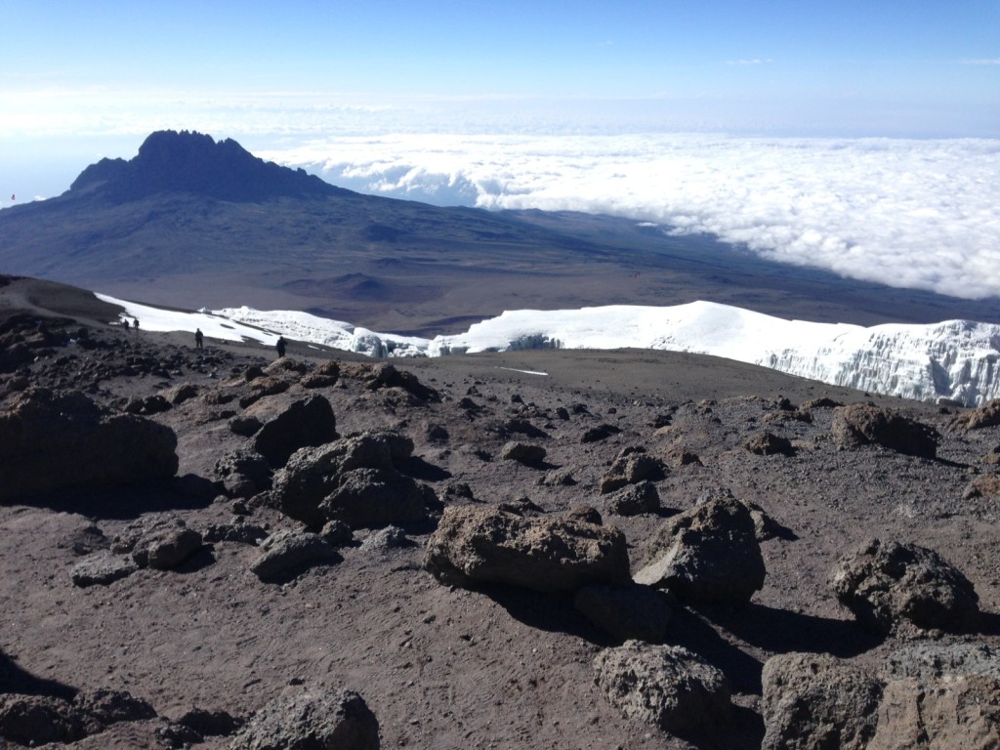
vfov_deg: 42.9
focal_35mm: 33
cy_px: 375
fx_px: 953
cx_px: 500
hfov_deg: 55.4
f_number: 2.4
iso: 50
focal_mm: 4.12
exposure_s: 1/1550
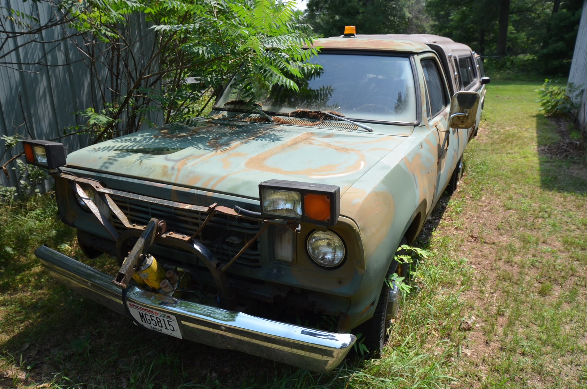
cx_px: 294
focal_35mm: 27
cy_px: 194
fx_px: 439
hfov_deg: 67.5
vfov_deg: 47.7
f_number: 8
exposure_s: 1/250
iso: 200
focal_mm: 18
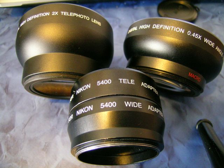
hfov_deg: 63.4
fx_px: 181
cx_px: 112
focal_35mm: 28
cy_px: 84
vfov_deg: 49.7
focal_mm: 5.8
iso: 400
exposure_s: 1/4
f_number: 2.8
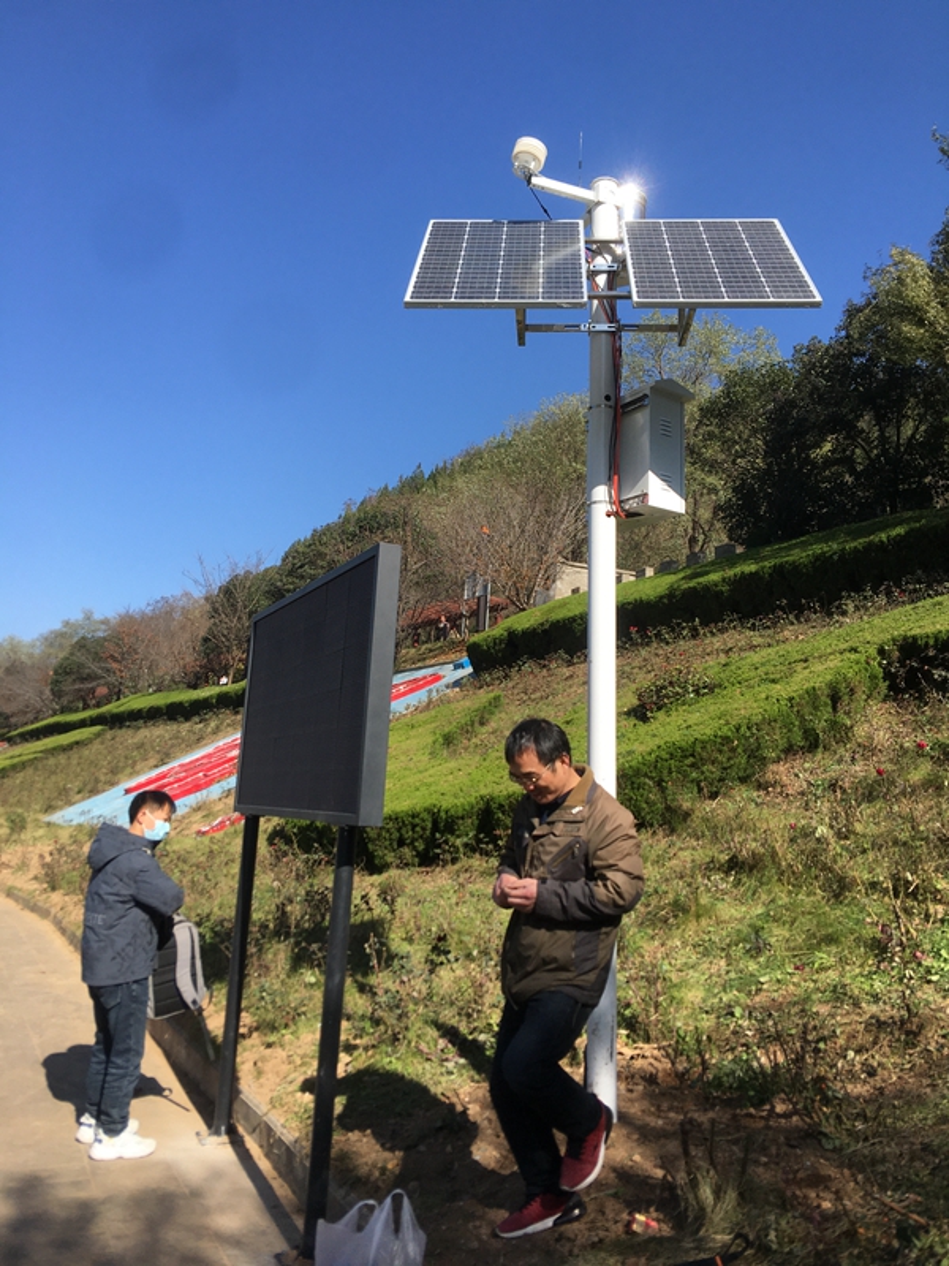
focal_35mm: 29
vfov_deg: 61.7
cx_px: 474
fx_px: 1060
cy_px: 633
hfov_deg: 48.2
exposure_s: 1/1451
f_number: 2.2
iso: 25
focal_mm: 4.15
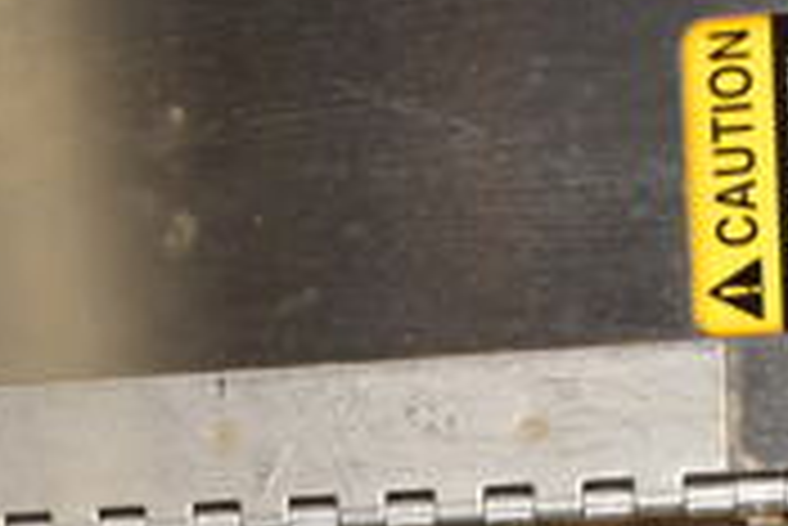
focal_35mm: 94
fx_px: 2059
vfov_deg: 13.6
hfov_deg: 21.6
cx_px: 338
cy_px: 809
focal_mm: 18
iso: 900
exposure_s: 1/30
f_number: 3.5
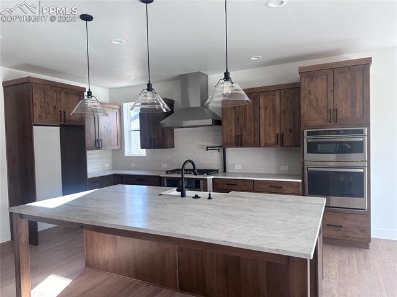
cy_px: 148
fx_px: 275
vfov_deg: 56.8
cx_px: 198
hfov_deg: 71.6
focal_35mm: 24
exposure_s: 1/121
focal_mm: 6.86
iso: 80
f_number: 1.78
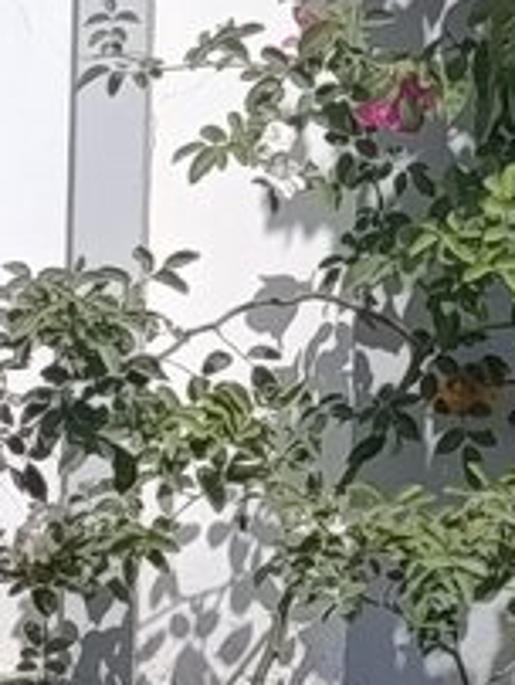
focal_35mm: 364
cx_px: 981
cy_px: -661
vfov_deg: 5.3
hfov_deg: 4.1
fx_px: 7205
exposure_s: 1/908
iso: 50
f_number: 1.6
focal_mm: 6.14
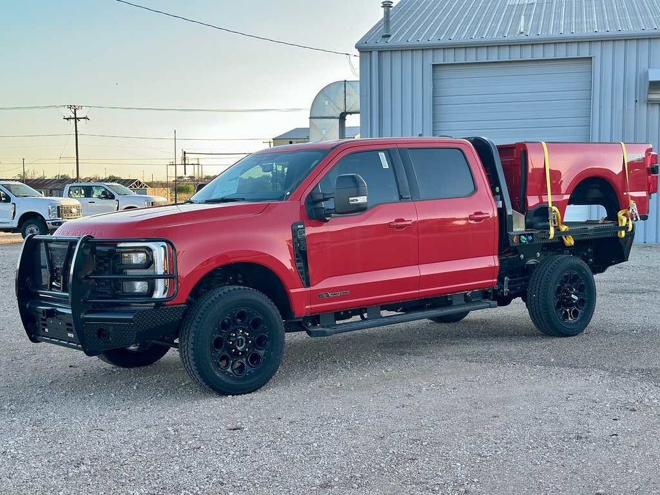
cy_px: 248
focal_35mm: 48
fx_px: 915
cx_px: 330
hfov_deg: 39.7
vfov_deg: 30.3
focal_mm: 6.86
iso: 80
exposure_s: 1/494
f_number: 1.78
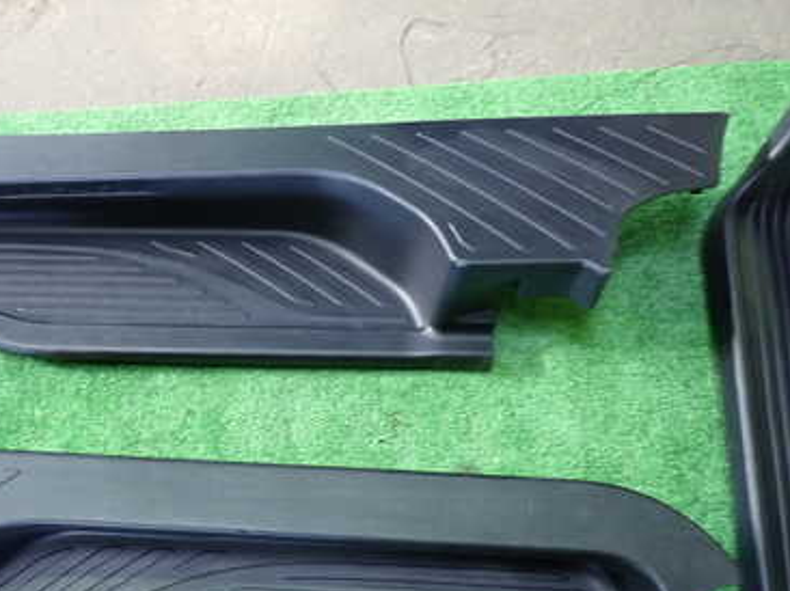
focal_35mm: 41
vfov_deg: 34.7
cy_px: 397
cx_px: 164
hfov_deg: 43.7
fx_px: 935
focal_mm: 4.5
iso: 250
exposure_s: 1/30
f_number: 2
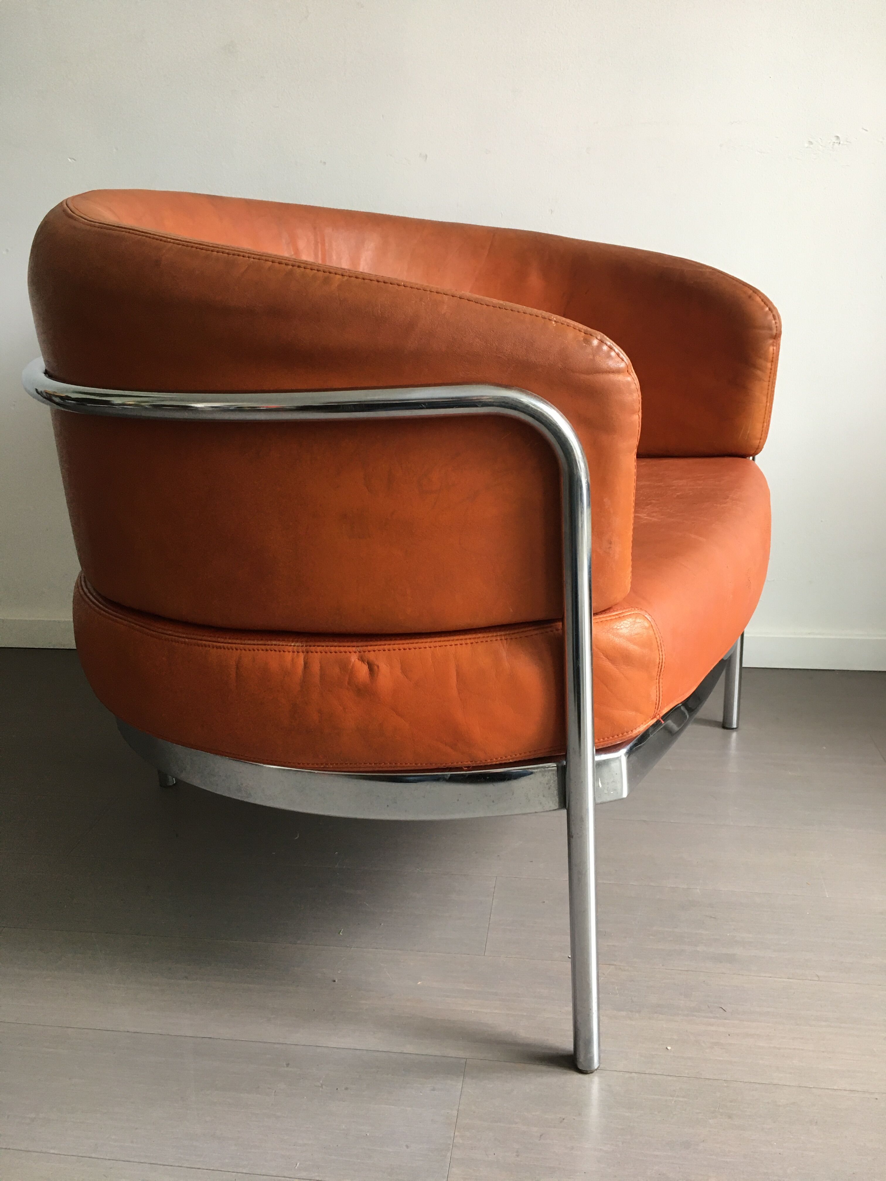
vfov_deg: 61.7
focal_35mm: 29
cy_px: 590
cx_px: 443
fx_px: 990
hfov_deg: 48.2
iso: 50
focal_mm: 4.15
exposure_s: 1/33
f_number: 2.2
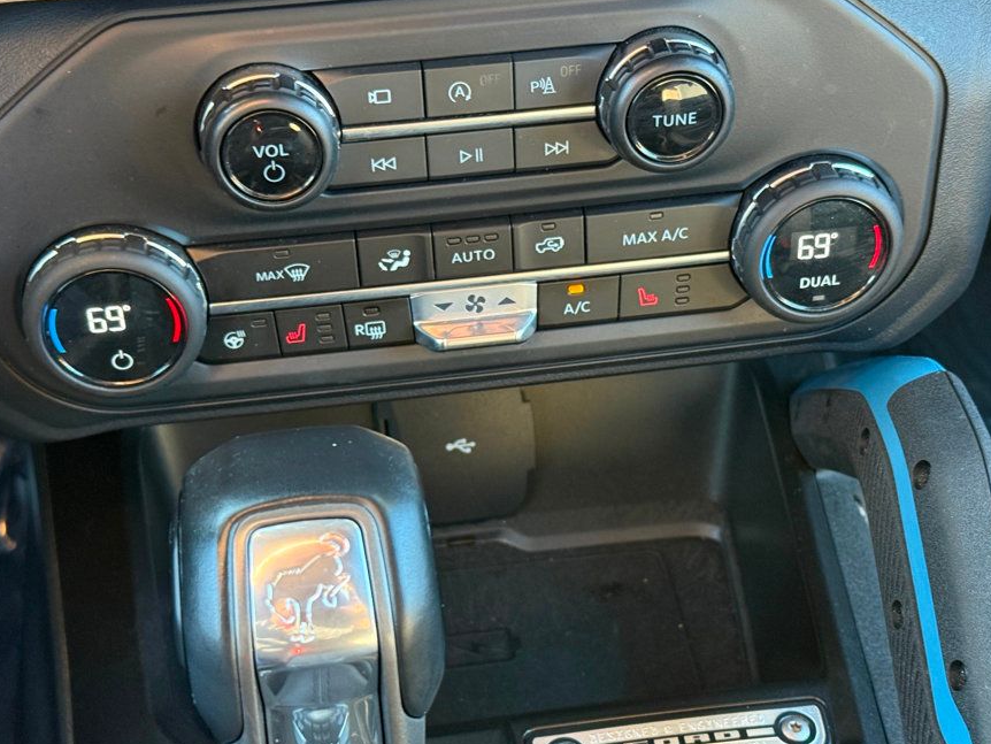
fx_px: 1632
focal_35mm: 57
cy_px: 401
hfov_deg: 33.8
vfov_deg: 25.7
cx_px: 507
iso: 250
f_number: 1.78
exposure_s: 1/46
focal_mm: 6.76
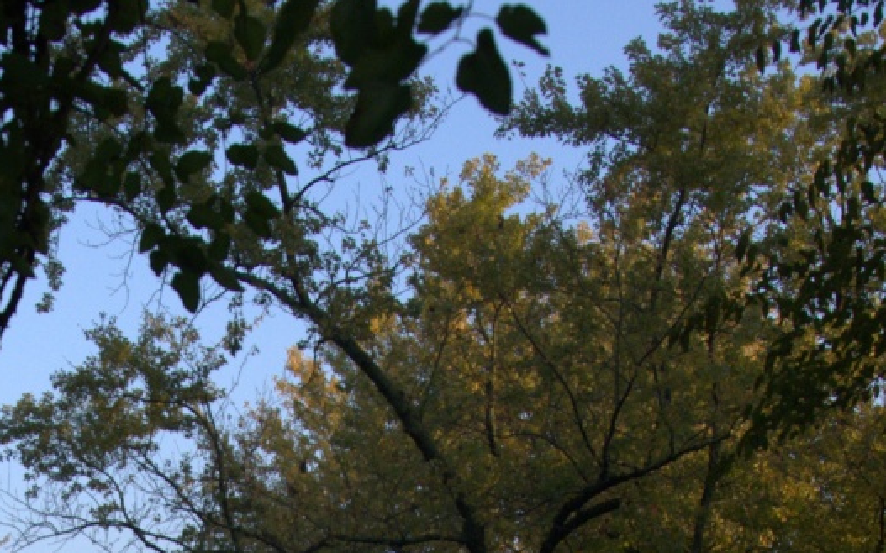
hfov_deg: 20.1
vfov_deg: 12.2
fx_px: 2462
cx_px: 156
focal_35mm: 102
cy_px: 857
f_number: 5.6
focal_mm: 22
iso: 640
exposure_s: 1/500
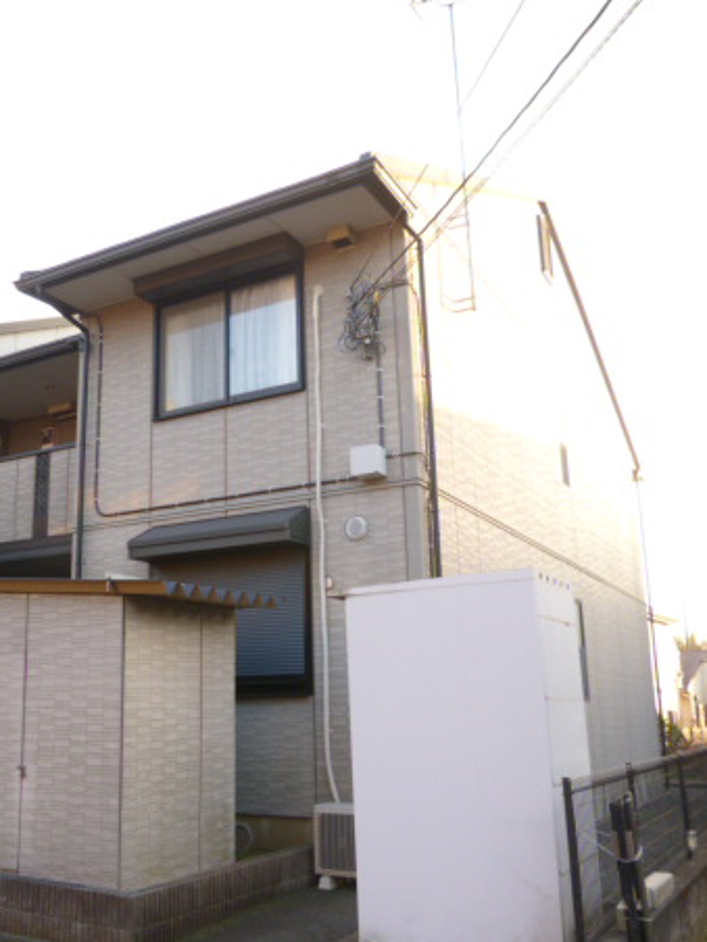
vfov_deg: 54.0
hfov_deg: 41.1
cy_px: 479
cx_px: 221
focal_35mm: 34
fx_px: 926
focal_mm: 4.3
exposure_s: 1/100
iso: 100
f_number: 2.5
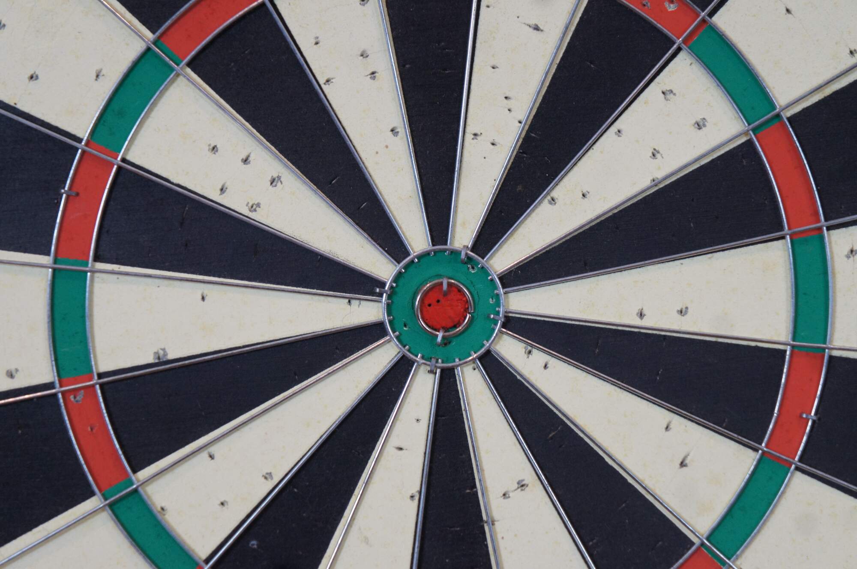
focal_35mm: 82
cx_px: 428
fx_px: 1962
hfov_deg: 24.6
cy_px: 284
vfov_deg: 16.5
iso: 1600
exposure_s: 1/100
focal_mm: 55
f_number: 5.6
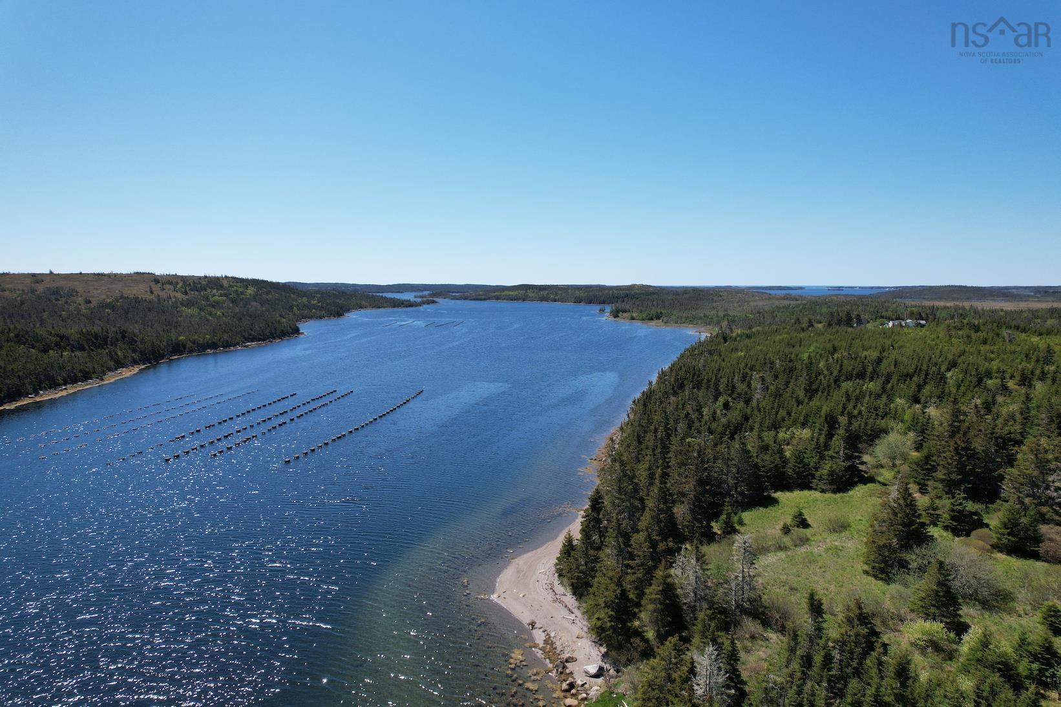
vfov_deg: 57.2
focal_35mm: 22
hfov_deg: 78.6
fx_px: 648
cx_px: 530
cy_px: 354
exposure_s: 1/2000
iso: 130
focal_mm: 8.38
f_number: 2.8
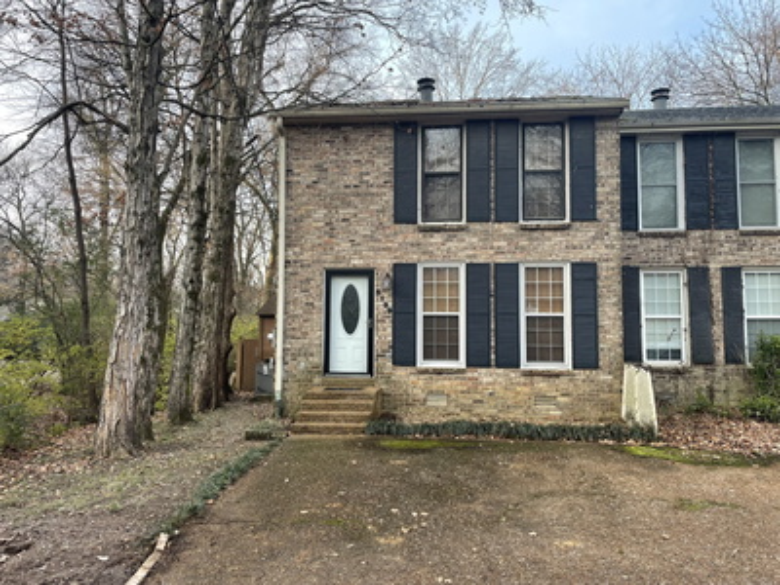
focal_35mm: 26
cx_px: 390
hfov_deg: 67.3
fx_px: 586
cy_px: 292
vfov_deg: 53.1
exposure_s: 1/152
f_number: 1.6
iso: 32
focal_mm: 4.2
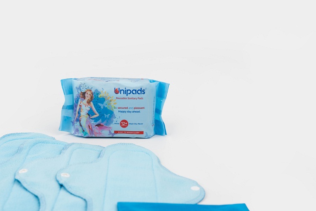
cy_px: 133
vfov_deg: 28.5
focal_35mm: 47
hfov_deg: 41.5
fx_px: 413
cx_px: 115
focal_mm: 35
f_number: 5.6
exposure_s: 1/160
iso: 100
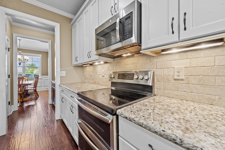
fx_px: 87
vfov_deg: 81.2
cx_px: 112
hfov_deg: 104.3
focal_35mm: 14
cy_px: 75
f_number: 8
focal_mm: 14
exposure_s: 1/2
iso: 200
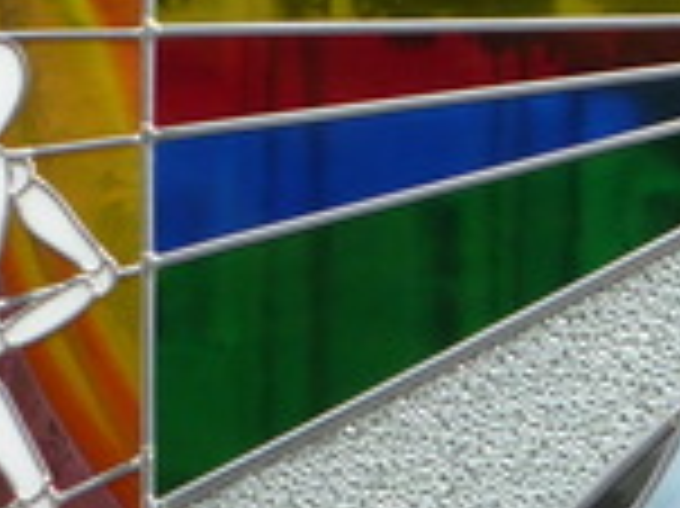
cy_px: 144
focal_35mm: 237
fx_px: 4652
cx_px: 946
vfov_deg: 6.3
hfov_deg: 8.2
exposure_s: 1/160
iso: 100
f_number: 3.9
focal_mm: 7.4
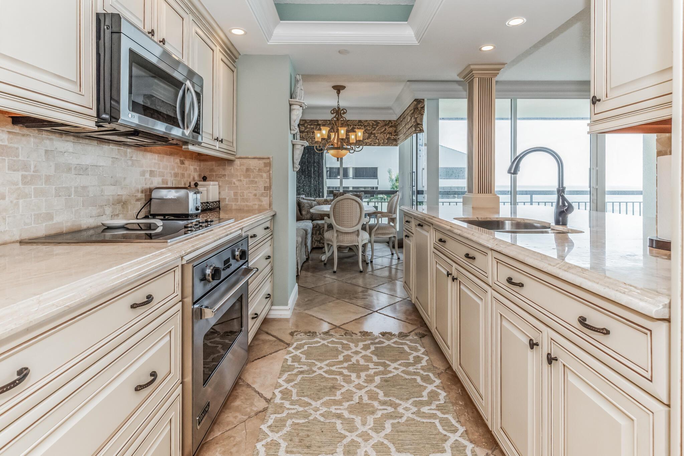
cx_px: 342
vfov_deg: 70.4
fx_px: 323
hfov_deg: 93.3
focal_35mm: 17
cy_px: 228
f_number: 8
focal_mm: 17
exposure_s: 1/200
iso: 400
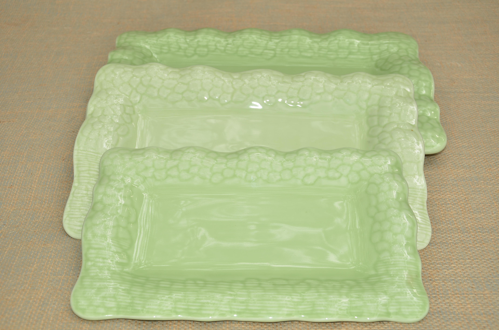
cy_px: 165
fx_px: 664
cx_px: 250
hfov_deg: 41.2
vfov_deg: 28.0
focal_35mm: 48
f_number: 6.3
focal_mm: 32
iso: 100
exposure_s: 1/160
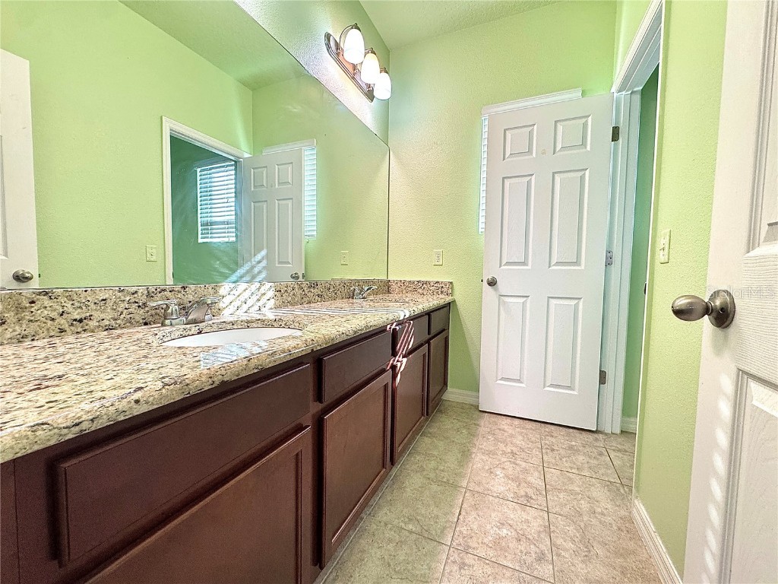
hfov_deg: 102.1
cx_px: 389
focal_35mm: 14
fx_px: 315
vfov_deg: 85.7
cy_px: 292
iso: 200
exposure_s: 1/120
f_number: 2.2
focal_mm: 2.22
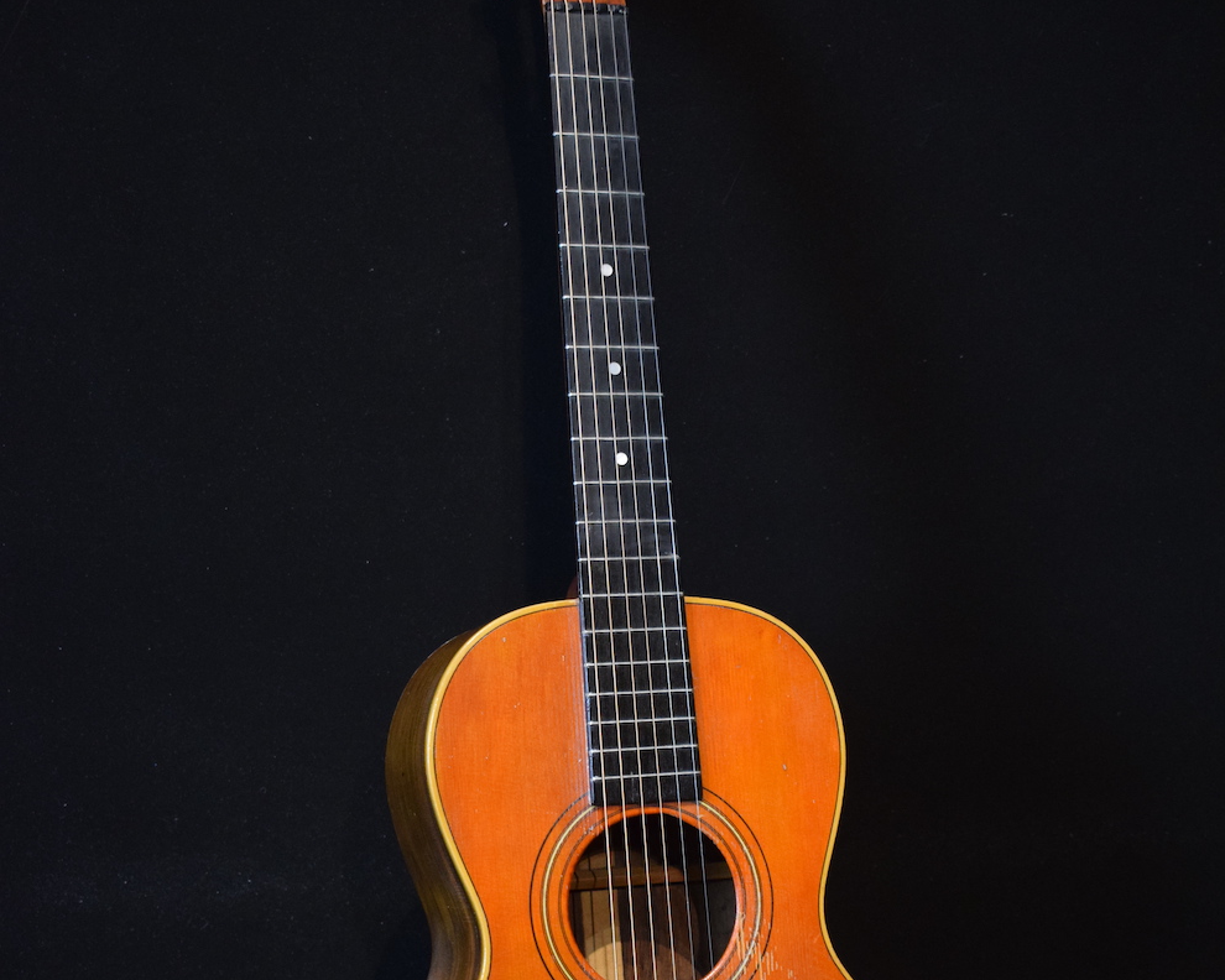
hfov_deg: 29.6
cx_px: 617
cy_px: 624
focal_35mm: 64
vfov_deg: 23.8
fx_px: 2320
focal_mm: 30
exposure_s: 1/30
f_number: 4.2
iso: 2000
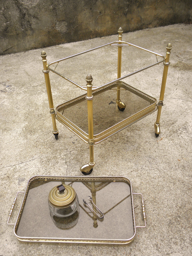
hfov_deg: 41.8
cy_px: 128
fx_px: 251
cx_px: 96
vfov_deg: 54.0
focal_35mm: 34
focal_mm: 6.2
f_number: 3.7
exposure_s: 1/80
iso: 100
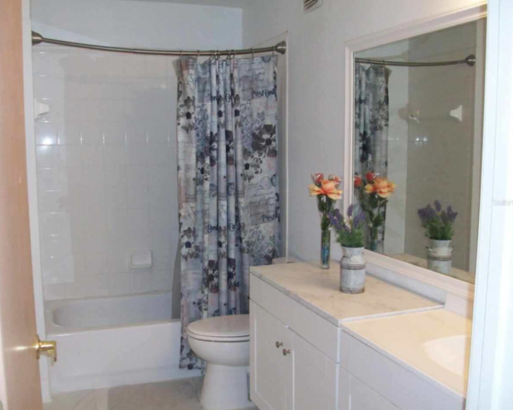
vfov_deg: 41.2
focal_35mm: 36
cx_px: 248
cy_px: 202
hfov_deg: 50.3
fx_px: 547
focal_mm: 5.7
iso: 160
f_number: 2.8
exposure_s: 1/60
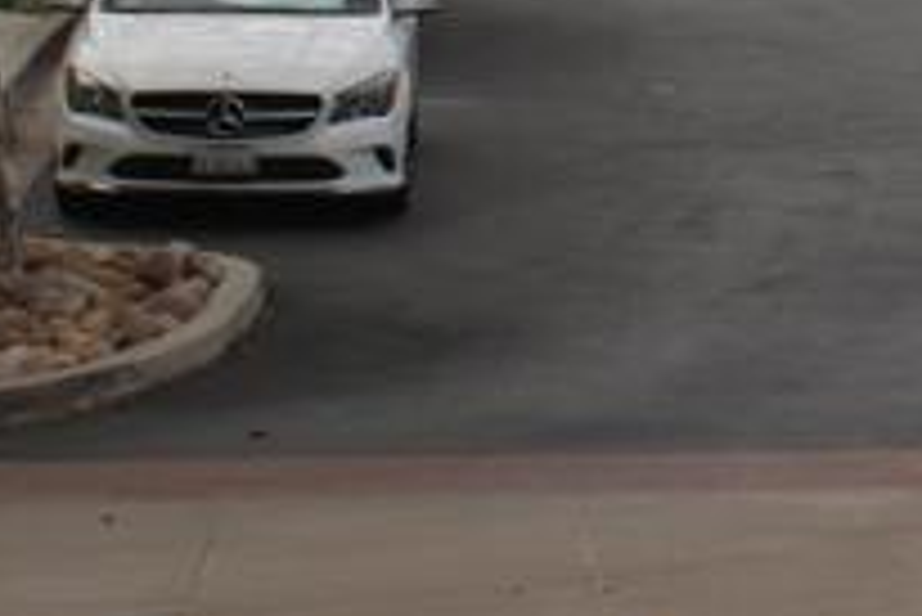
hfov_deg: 10.5
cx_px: 891
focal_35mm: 195
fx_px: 4998
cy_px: -582
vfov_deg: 6.8
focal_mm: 26
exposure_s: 1/80
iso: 100
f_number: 9
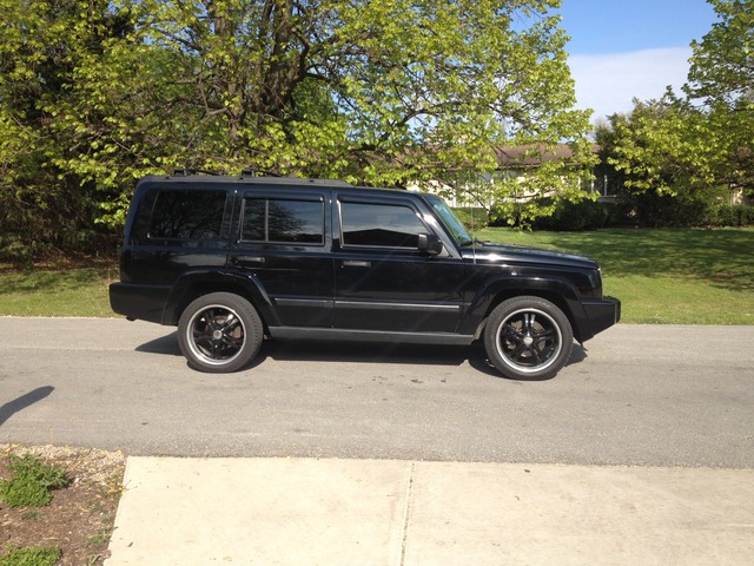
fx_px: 762
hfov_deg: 52.6
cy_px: 283
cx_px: 377
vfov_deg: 40.7
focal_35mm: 35
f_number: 2.4
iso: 64
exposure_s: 1/968
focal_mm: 4.28
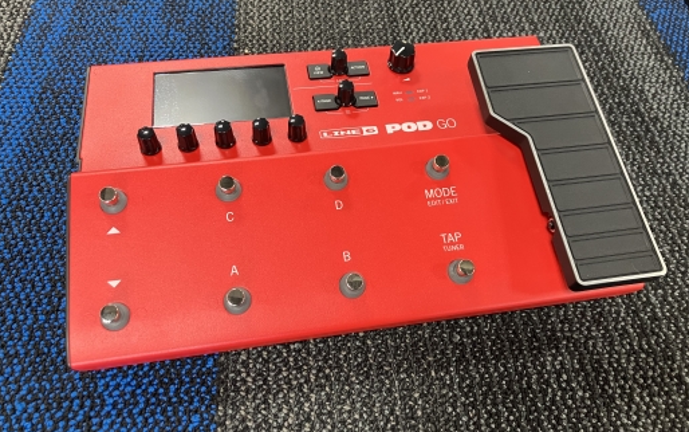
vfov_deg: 41.9
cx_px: 347
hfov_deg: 62.9
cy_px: 195
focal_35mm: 30
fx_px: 564
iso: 200
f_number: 1.8
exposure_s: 1/60
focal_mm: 3.99
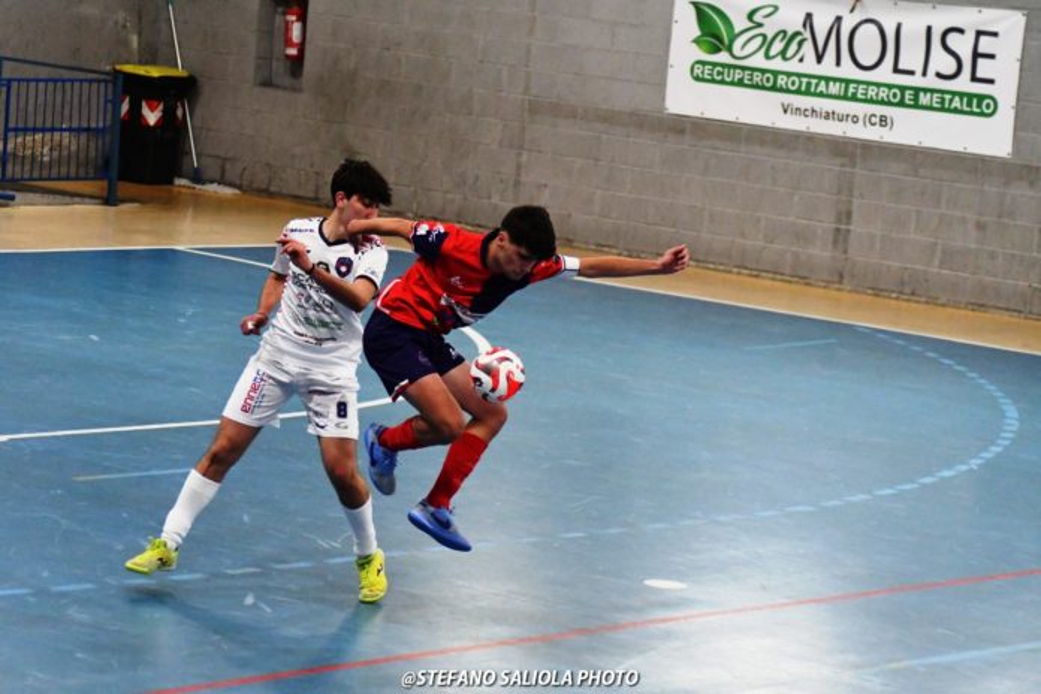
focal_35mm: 147
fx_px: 4250
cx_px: 520
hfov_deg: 14.0
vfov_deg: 9.3
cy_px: 347
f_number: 5
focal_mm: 98
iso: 8000
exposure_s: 1/1250
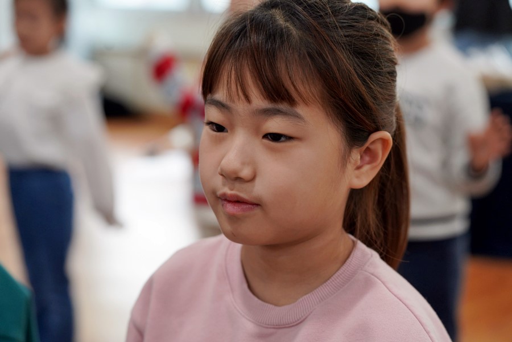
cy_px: 171
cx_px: 256
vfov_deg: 19.5
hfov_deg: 28.8
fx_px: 995
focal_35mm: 70
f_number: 4
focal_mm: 70
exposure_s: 1/160
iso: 1000
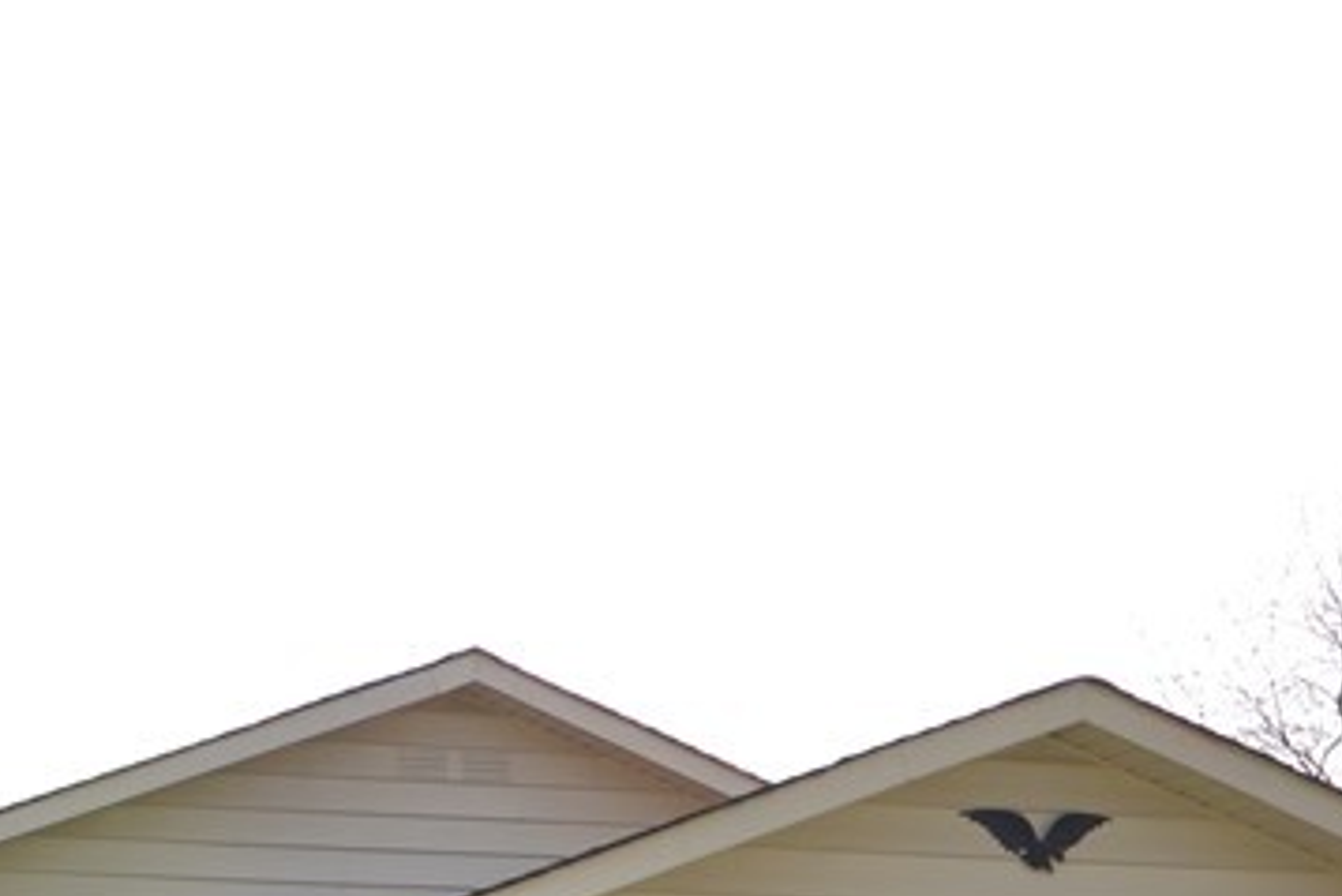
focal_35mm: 91
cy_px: 1098
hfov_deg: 21.7
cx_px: 41
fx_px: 3393
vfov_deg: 14.5
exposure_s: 1/200
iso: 100
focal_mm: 20
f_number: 6.3
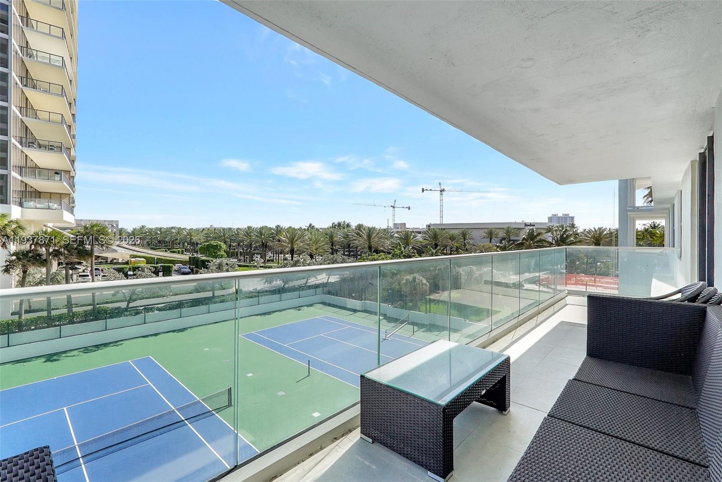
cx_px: 361
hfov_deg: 96.7
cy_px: 241
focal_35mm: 16
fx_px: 321
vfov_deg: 73.8
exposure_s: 1/400
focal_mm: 16
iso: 640
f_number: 13
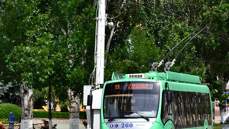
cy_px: 62
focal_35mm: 168
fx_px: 1020
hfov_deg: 12.8
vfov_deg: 7.2
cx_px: 141
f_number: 5.6
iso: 100
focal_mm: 55
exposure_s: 1/500
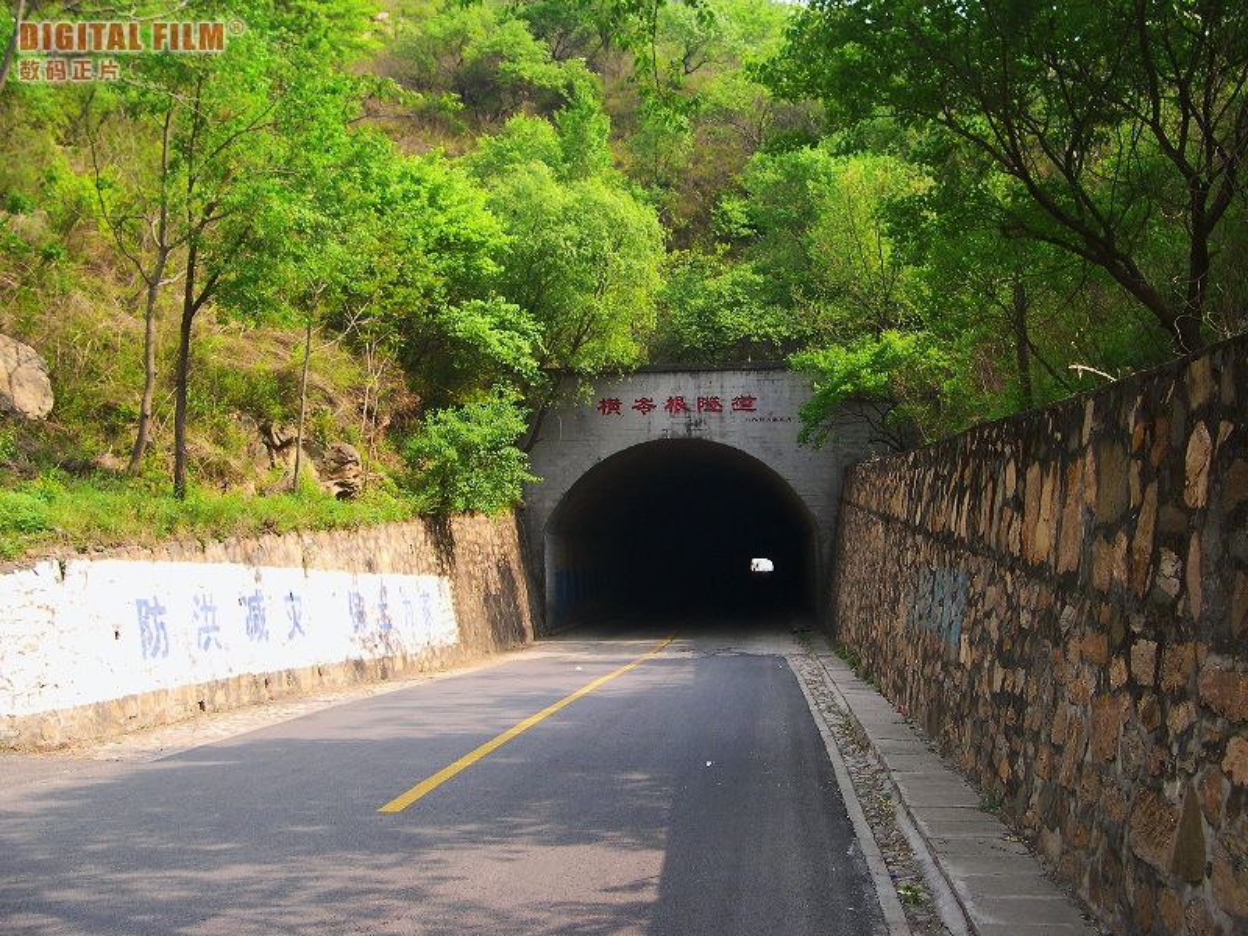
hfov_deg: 49.0
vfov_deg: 37.7
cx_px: 624
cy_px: 468
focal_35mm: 38
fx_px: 1370
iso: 100
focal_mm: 8
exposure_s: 1/356
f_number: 2.8
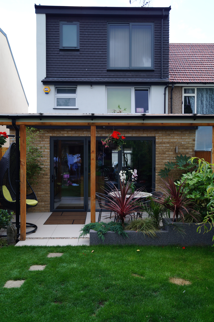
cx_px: 107
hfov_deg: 39.9
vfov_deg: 57.2
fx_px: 295
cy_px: 161
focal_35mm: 33
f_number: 4
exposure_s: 1/60
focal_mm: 22
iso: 125
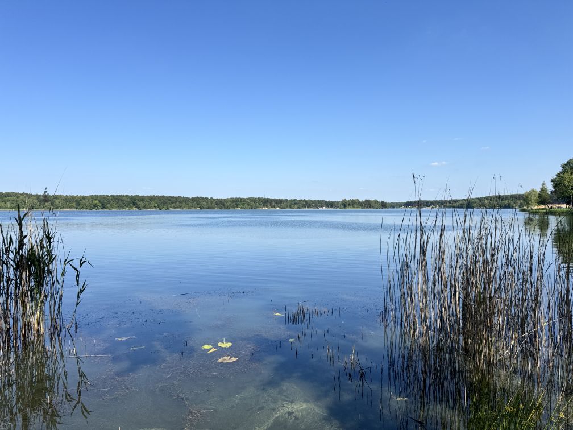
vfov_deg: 56.8
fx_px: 397
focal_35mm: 24
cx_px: 286
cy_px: 215
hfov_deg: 71.6
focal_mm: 6.76
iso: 80
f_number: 1.78
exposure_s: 1/4608
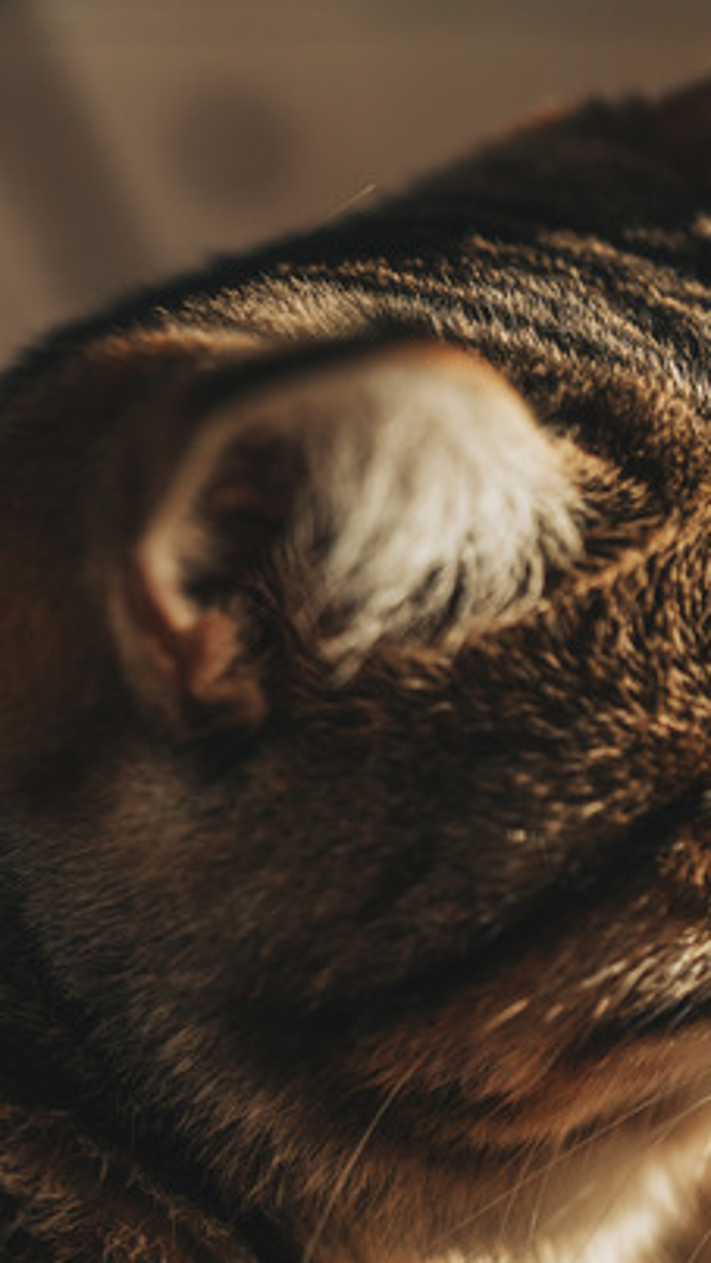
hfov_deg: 15.5
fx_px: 2377
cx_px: 1121
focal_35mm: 71
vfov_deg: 29.6
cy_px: 805
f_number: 2.8
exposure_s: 1/500
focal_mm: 35
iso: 100
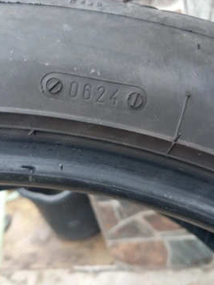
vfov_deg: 59.9
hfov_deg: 46.8
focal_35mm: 30
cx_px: 101
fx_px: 247
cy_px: 135
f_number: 1.8
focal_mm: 4
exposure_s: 1/50.3
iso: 64
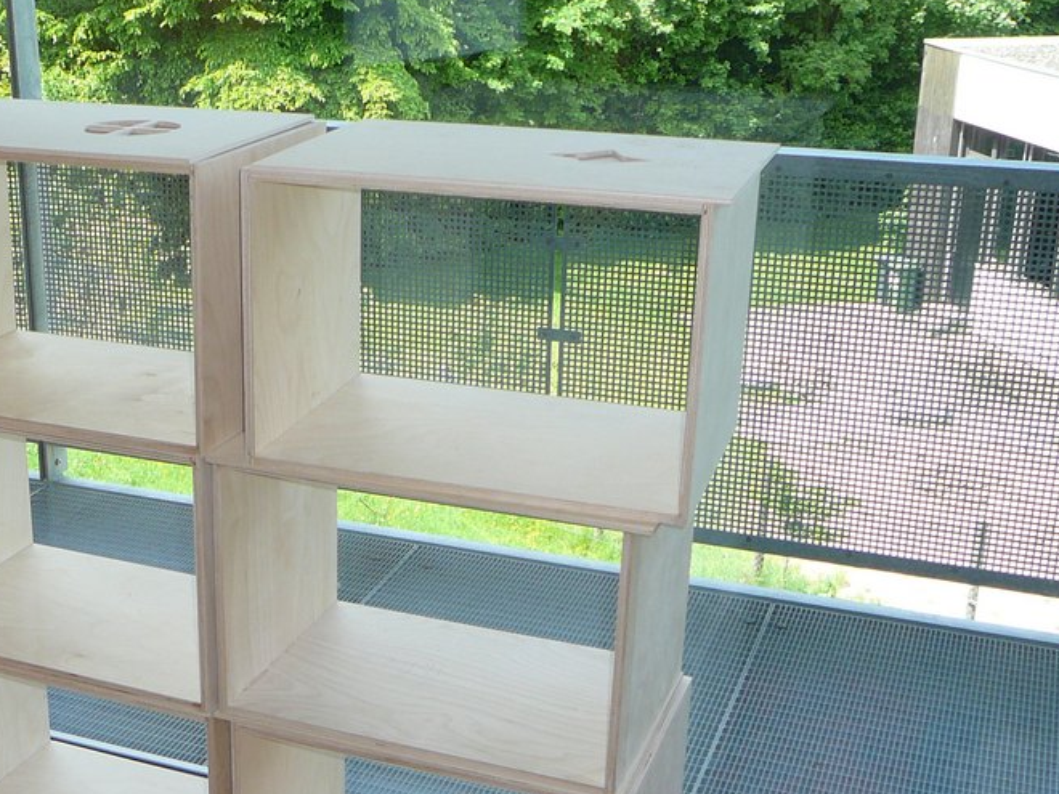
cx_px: 292
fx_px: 1621
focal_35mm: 53
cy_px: 531
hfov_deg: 35.5
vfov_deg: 27.4
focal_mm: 5.2
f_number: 2.8
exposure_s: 1/160
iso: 80
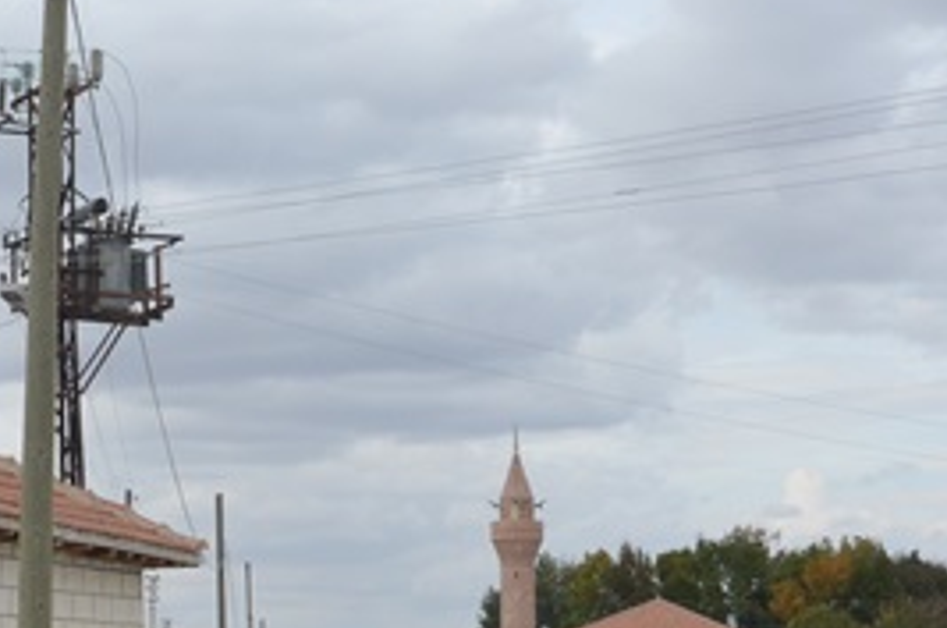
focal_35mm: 108
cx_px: 270
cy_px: 784
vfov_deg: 12.3
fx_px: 2836
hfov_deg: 18.9
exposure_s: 1/320
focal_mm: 24
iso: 400
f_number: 9
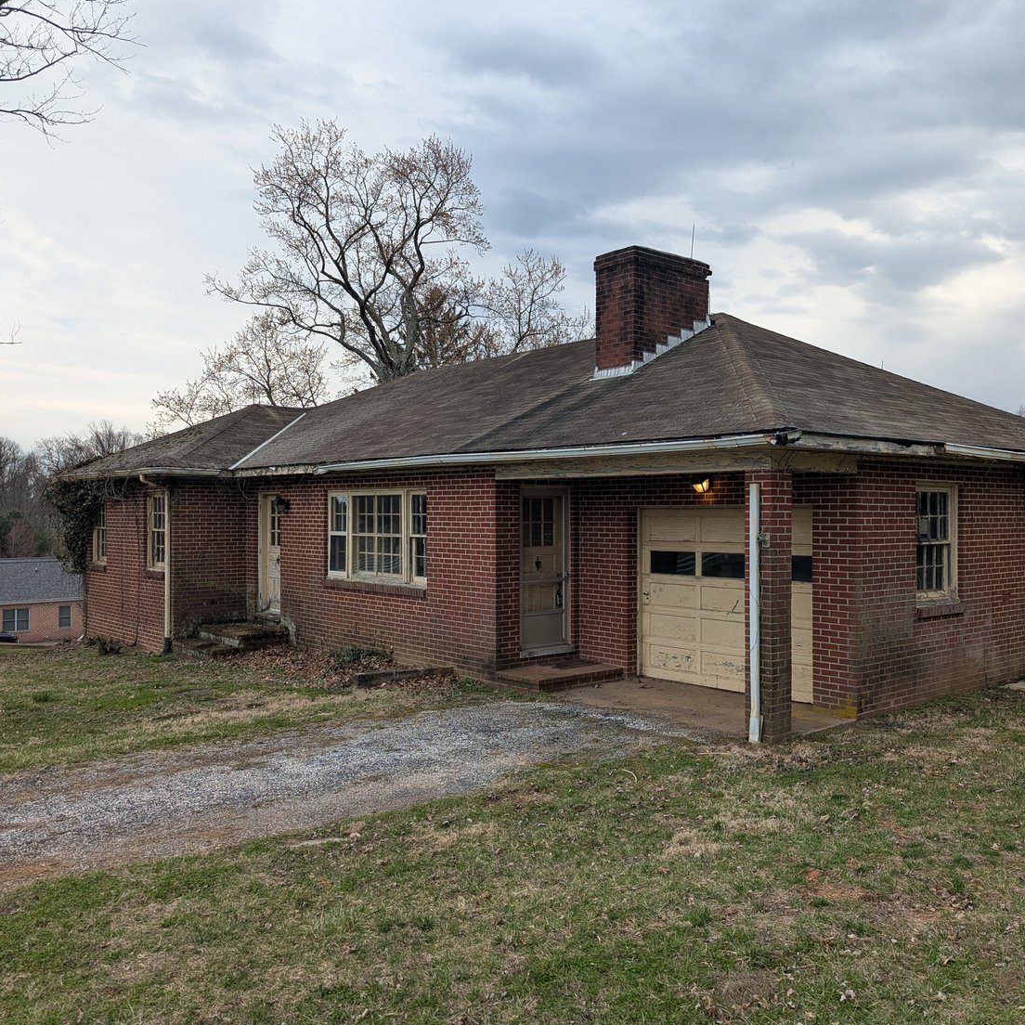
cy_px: 524
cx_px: 604
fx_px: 972
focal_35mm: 29
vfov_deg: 55.6
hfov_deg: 55.3
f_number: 1.85
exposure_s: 1/569
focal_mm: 6.81
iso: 46
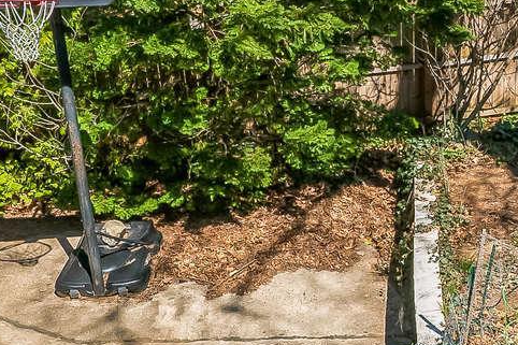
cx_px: 432
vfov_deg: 19.9
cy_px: 249
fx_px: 978
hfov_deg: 28.9
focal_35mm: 68
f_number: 8
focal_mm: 16
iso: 320
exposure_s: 1/500
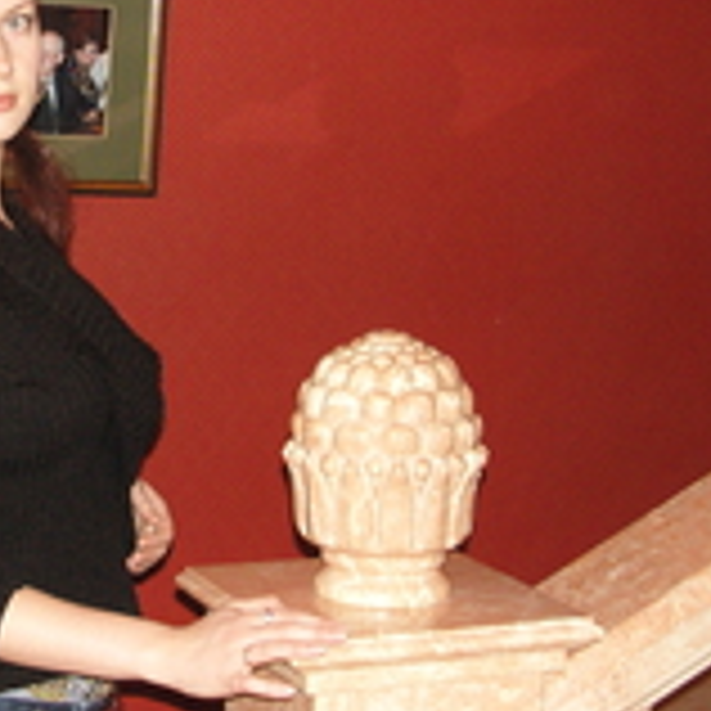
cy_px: 234
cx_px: 90
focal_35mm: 96
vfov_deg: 18.1
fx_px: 2231
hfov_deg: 17.9
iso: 200
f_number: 2.8
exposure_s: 1/40
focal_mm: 7.8
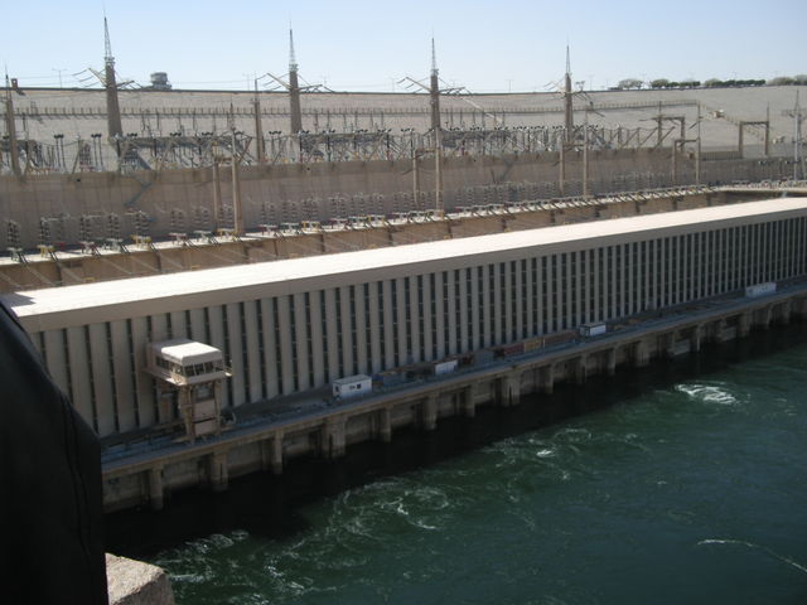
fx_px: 863
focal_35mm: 37
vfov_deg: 38.7
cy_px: 302
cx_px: 404
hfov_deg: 50.1
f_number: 8
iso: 64
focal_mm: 7.9
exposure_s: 1/130
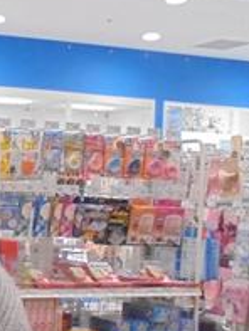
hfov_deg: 16.2
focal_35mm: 79
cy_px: 245
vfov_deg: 24.4
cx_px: -177
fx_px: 757
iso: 800
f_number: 3.5
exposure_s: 1/100
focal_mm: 4.6
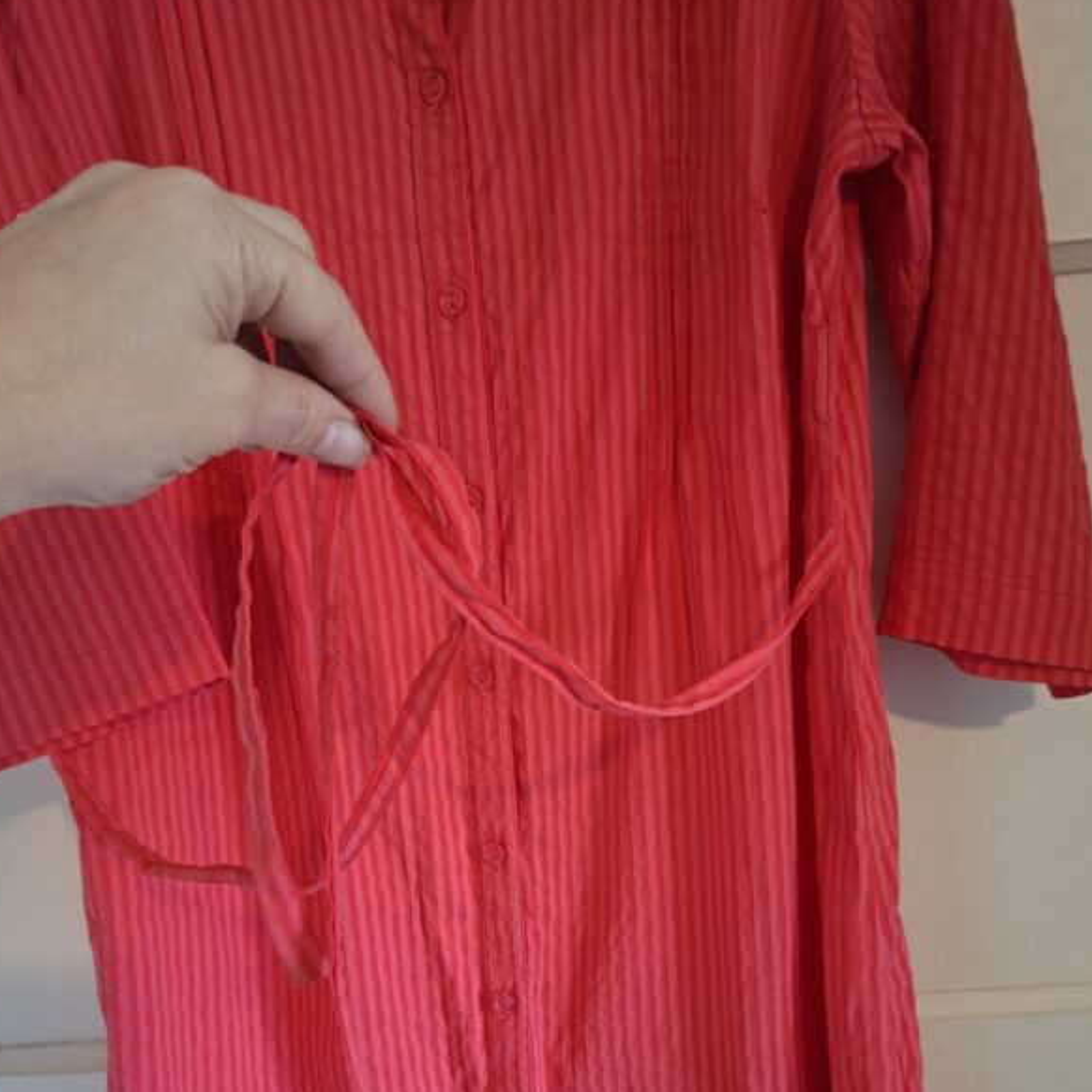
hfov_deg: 57.3
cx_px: 536
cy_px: 741
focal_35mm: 28
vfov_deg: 55.9
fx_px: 999
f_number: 1.8
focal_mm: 5.54
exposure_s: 1/25
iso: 400
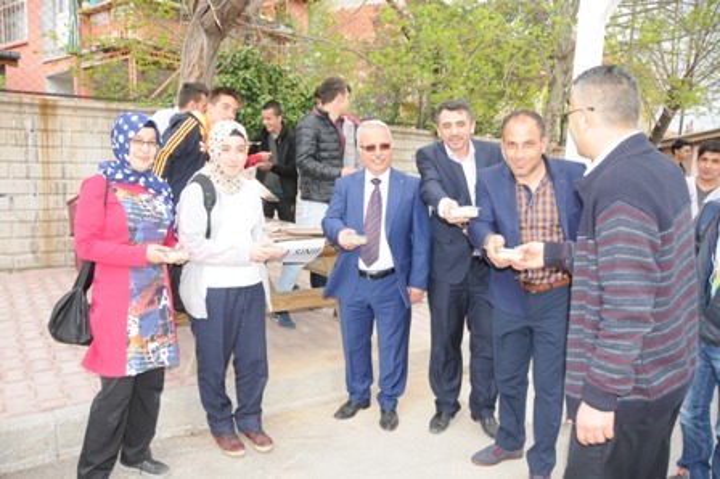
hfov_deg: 67.4
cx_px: 360
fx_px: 540
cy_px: 240
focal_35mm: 27
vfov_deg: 47.9
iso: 200
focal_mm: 18
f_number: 3.5
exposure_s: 1/200
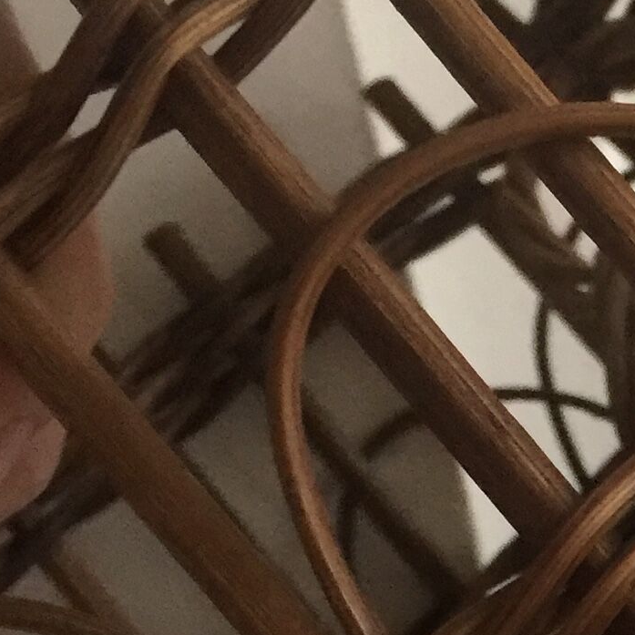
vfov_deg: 14.1
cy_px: 773
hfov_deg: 13.4
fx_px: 2490
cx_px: 1052
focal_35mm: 120
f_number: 2.2
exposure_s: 1/8
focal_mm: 4.15
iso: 125
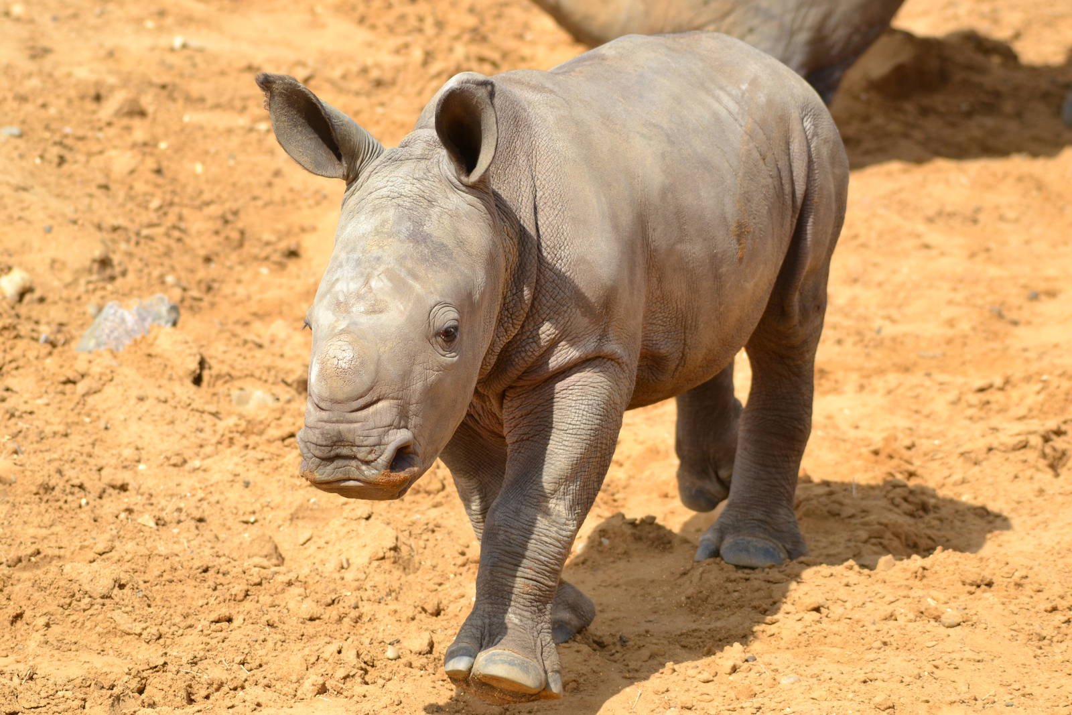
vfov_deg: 4.8
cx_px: 536
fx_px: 8487
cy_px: 358
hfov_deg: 7.2
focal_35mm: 285
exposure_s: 1/1250
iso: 400
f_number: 5.3
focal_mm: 190
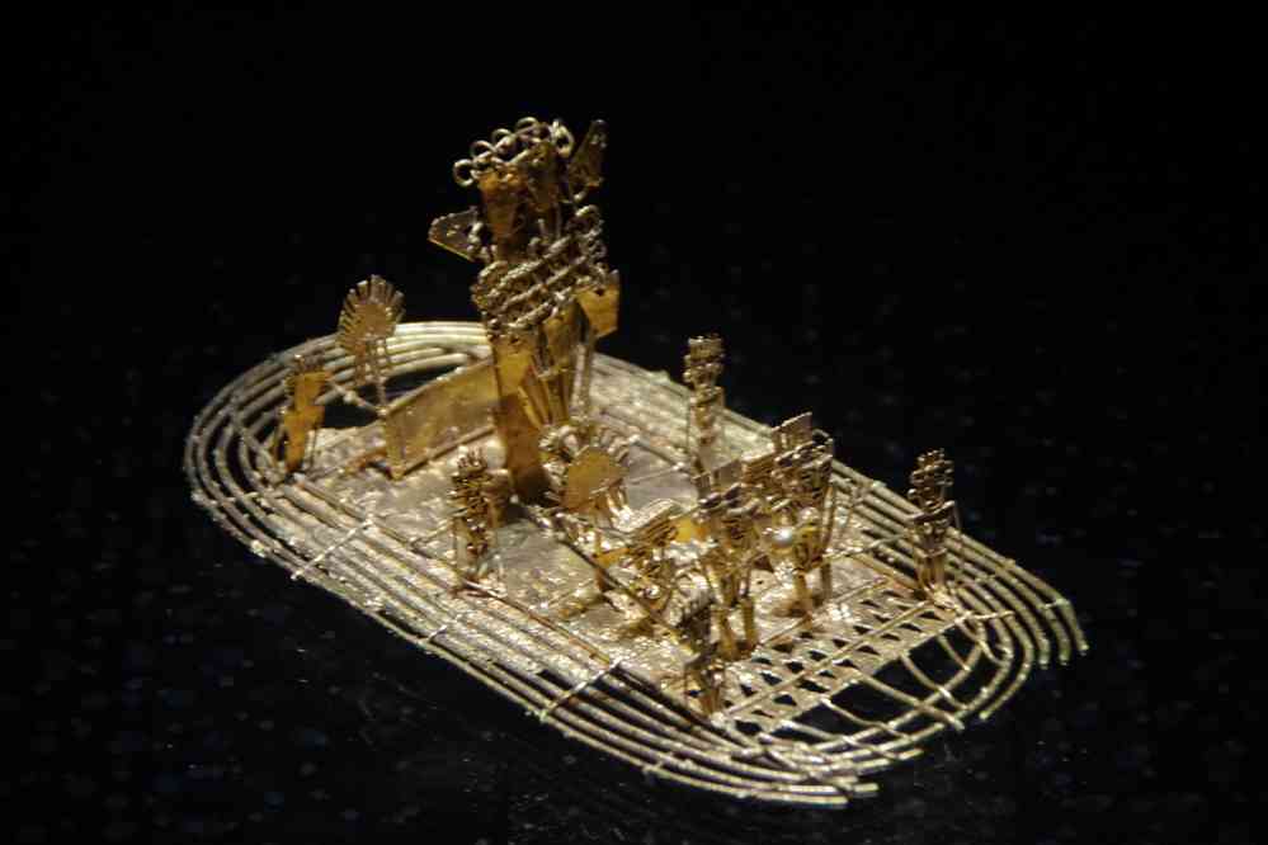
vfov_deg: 5.9
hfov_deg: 8.9
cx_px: 634
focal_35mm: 232
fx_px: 8189
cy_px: 422
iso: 3200
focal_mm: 155
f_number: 5.6
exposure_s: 1/8
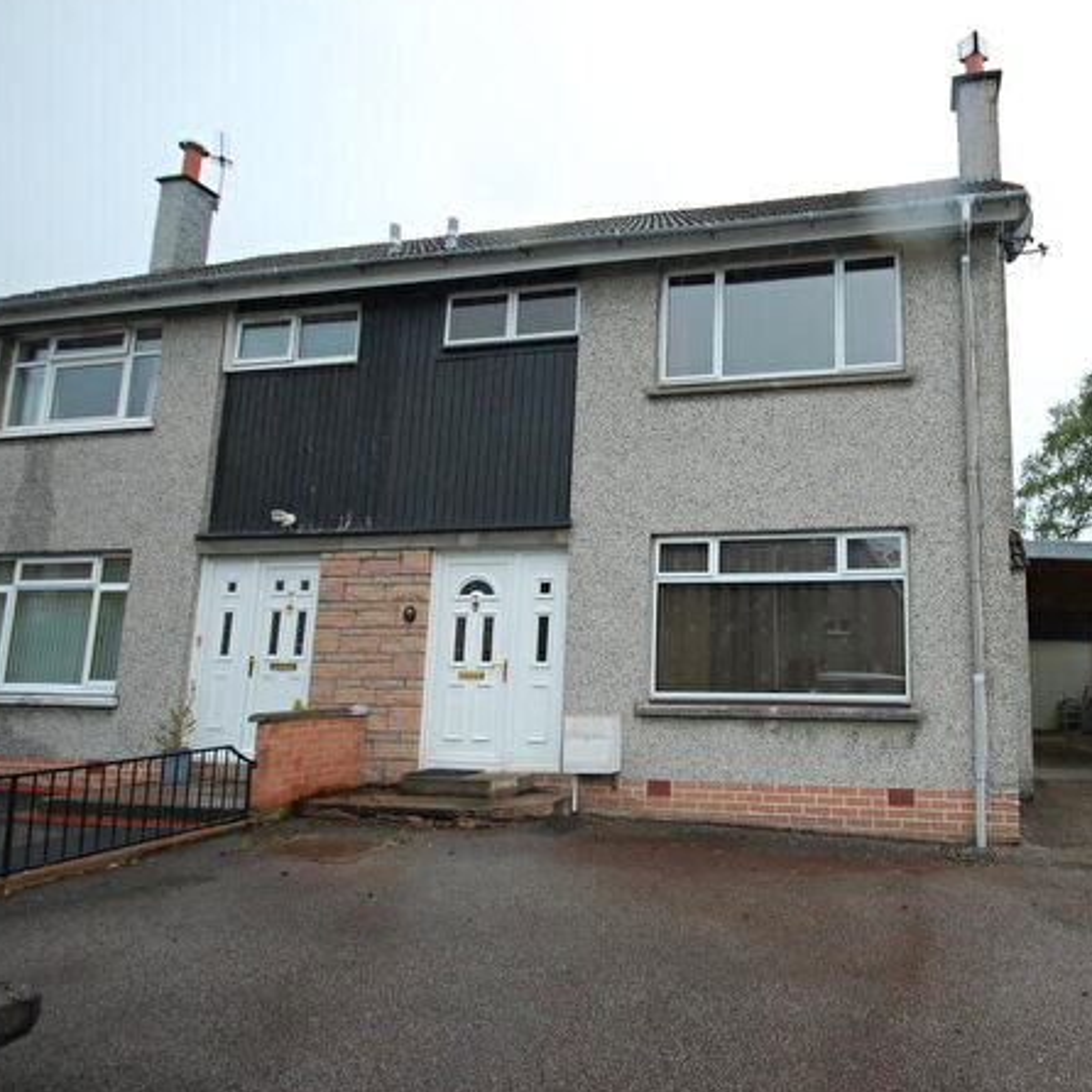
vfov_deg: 74.8
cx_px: 783
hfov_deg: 71.0
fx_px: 714
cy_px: 536
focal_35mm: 20
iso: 200
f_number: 5.6
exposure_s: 1/125
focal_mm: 10
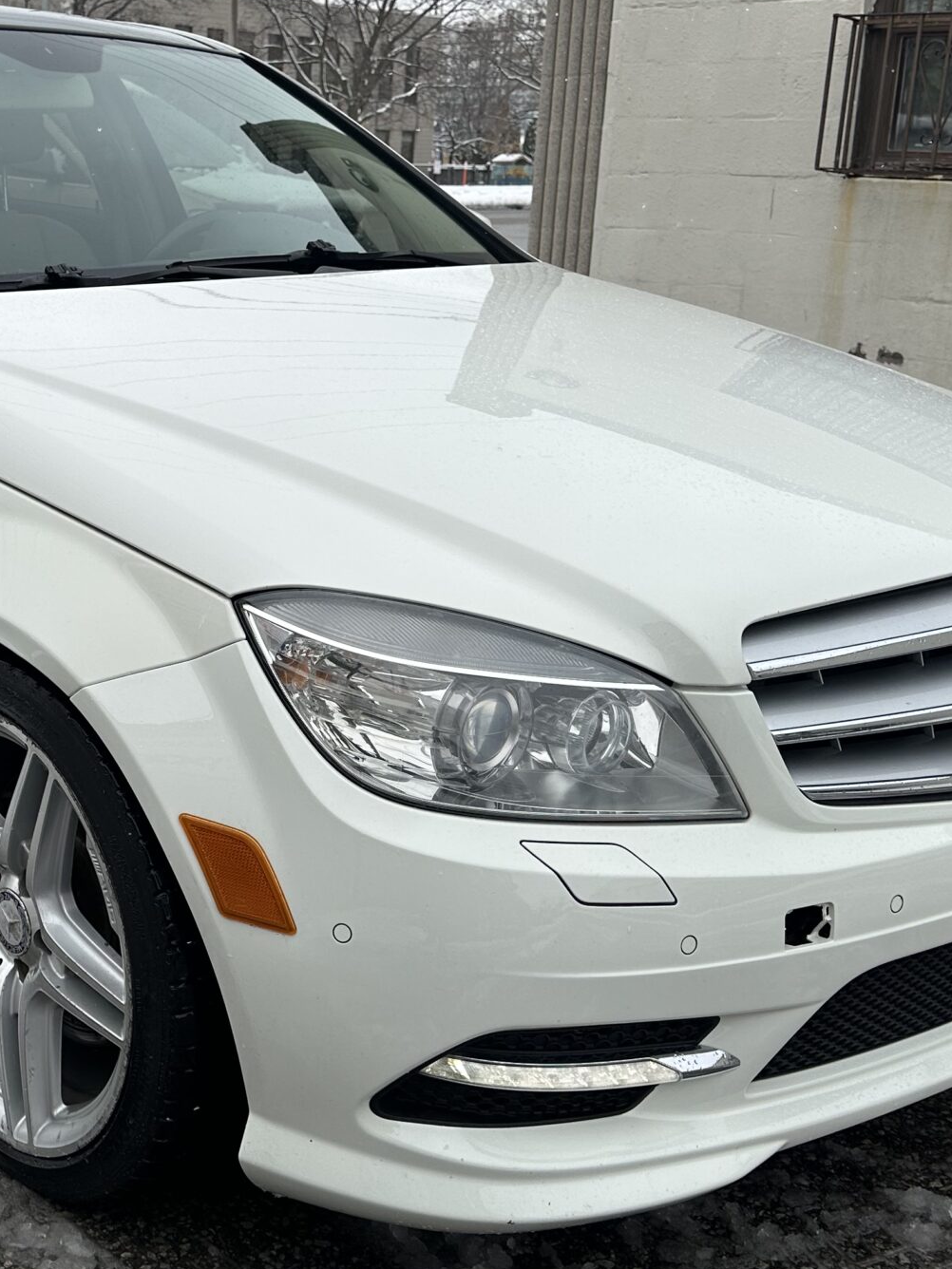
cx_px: 224
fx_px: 1687
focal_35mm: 46
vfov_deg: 41.2
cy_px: 614
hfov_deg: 30.9
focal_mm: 6.86
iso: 80
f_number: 1.78
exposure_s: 1/2353
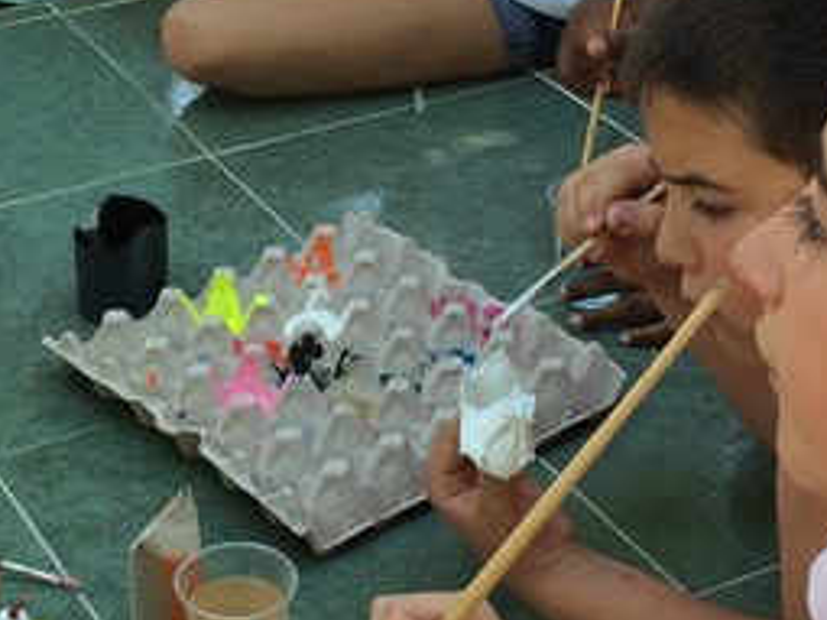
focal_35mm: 91
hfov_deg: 21.3
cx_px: 198
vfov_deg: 16.2
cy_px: 224
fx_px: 2173
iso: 32
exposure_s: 1/187
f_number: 2.2
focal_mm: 4.15
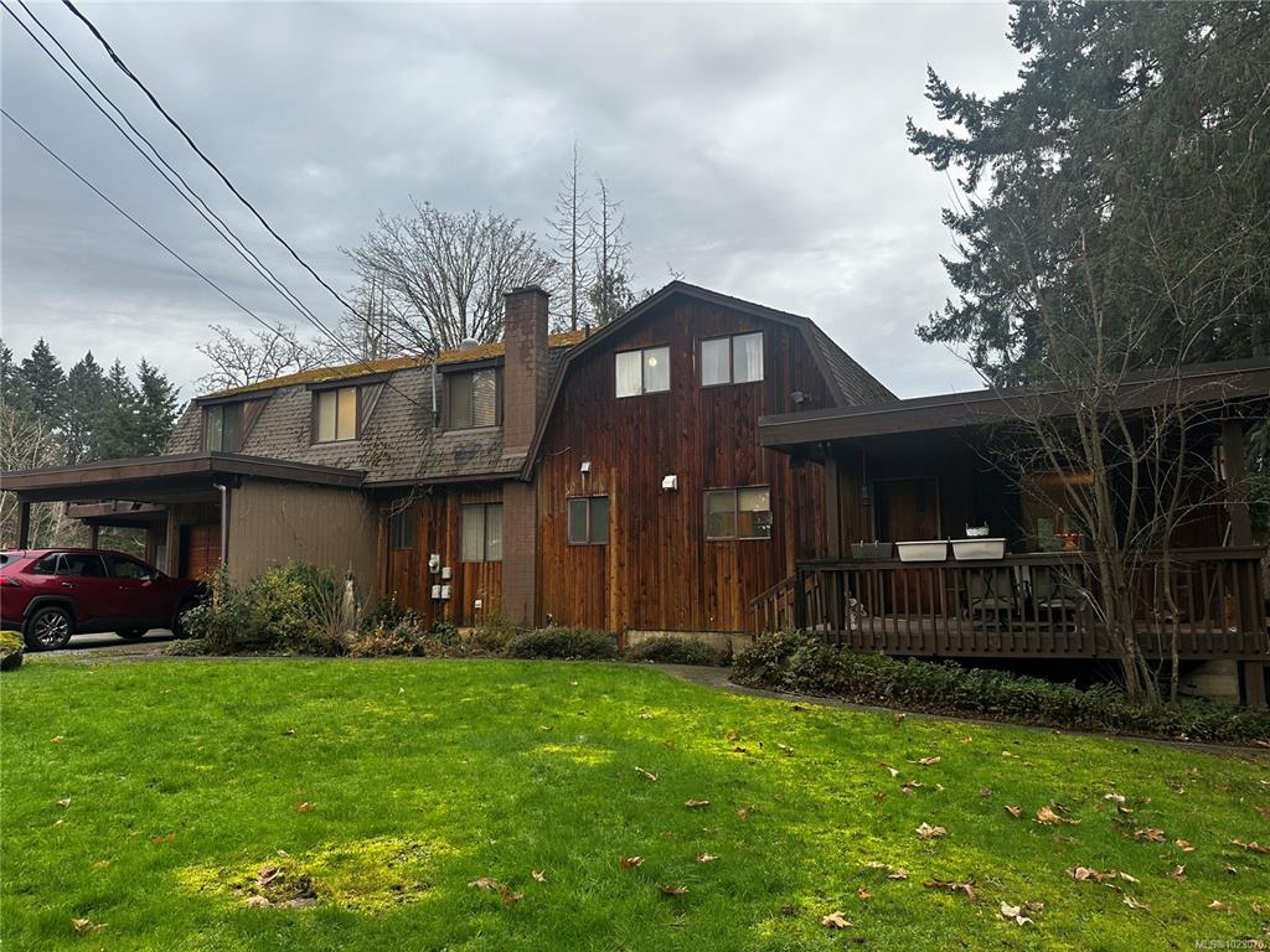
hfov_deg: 71.6
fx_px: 881
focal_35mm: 24
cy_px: 476
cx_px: 635
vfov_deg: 56.8
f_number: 1.78
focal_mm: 6.86
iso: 64
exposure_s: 1/121
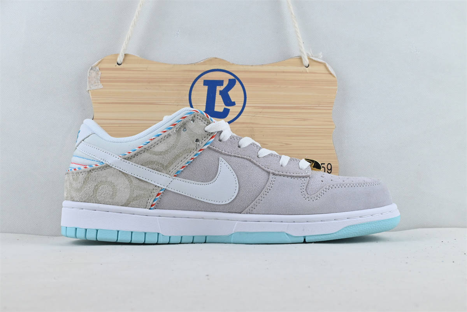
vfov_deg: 31.9
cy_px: 156
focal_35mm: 42
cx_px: 234
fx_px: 545
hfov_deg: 46.4
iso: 1000
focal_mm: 28
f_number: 10
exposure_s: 1/160
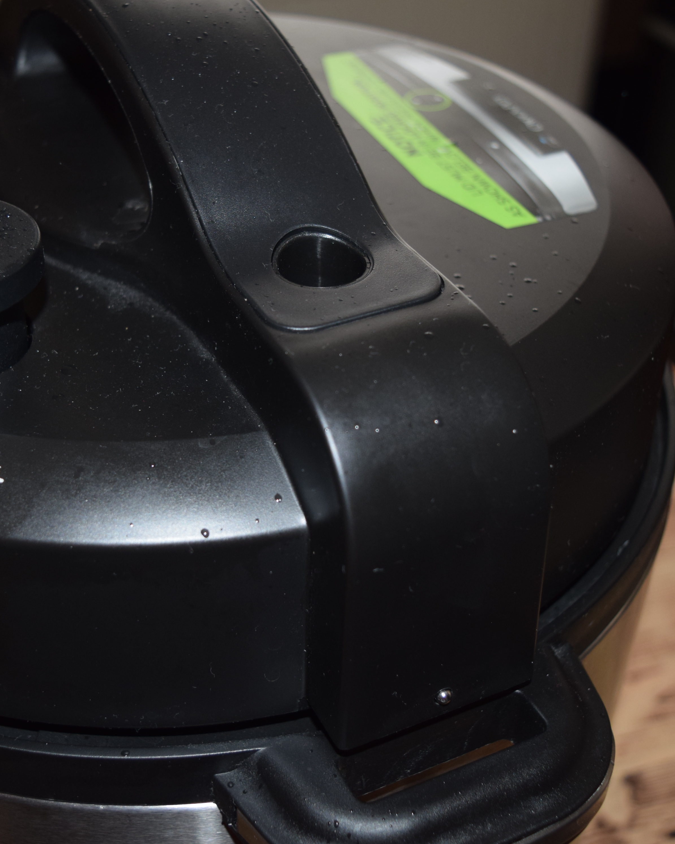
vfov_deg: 36.7
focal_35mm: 51
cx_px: 246
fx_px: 1274
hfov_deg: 29.5
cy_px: 420
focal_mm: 24
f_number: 4
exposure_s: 1/60
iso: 500
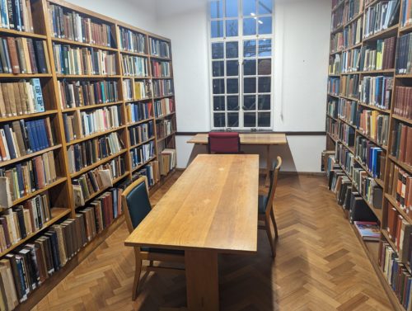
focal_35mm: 24
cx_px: 206
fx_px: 286
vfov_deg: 57.0
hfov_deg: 71.5
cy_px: 156
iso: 234
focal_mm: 6.81
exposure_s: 1/50
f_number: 1.85
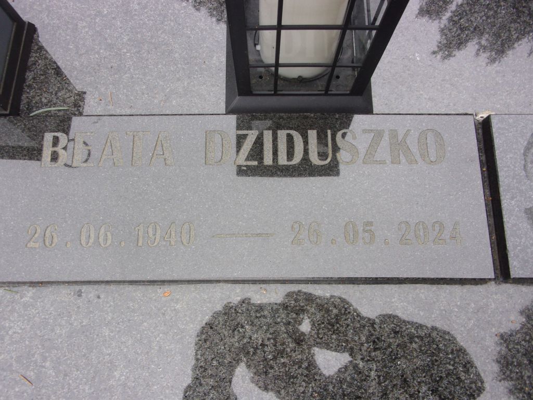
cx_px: 266
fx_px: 431
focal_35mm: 28
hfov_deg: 63.4
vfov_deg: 49.7
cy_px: 200
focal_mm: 5.1
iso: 80
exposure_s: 1/70
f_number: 3.9
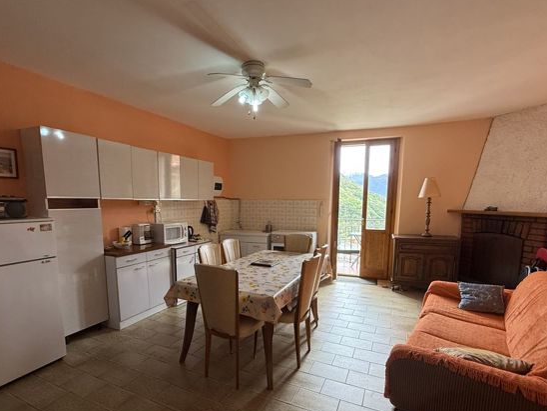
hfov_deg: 87.7
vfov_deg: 71.0
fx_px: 284
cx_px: 266
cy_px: 241
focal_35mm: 18
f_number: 2.2
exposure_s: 1/100
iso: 200
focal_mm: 2.22
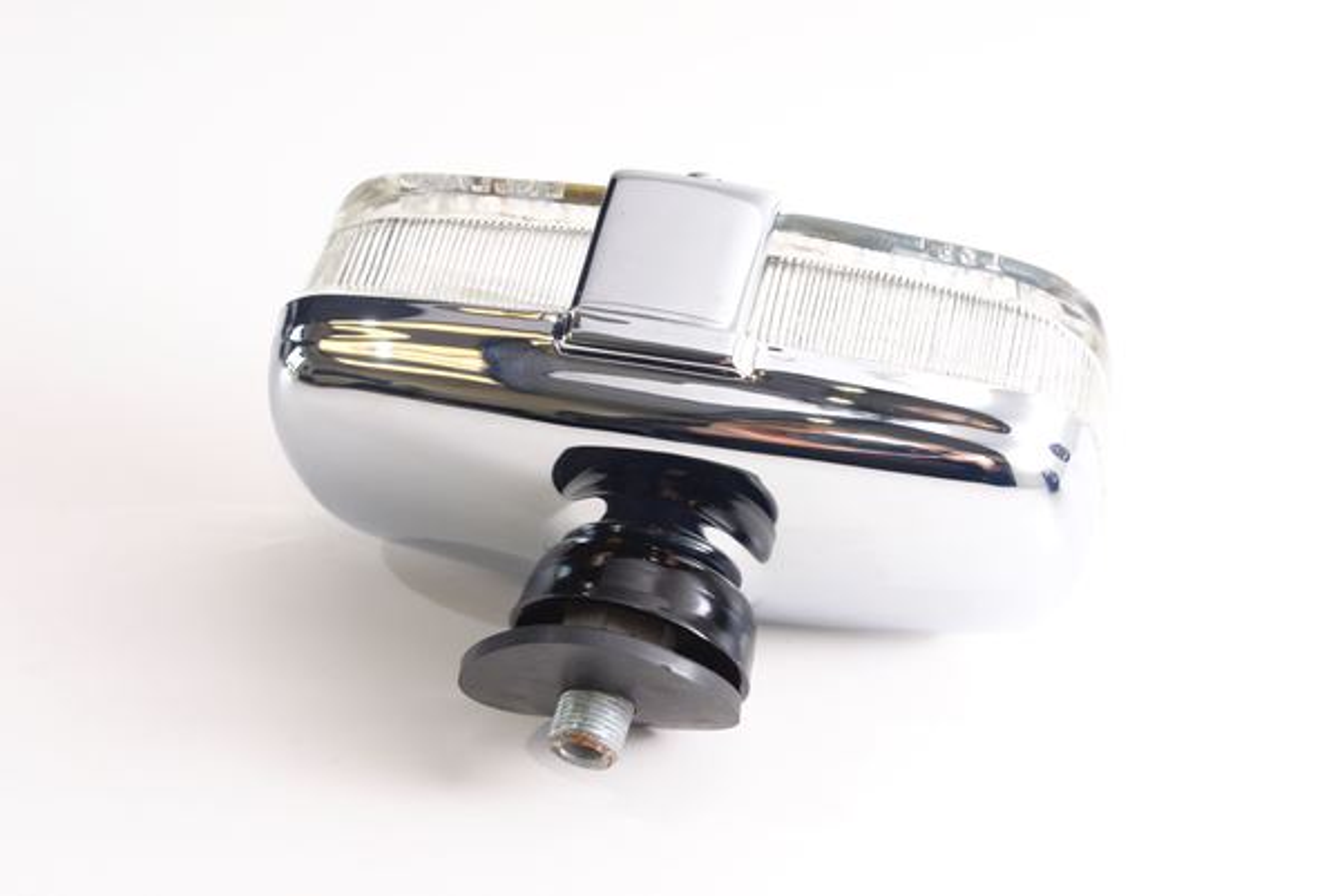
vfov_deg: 16.1
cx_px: 670
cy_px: 448
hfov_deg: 23.9
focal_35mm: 85
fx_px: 3166
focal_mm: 85
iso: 1600
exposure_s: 1/250
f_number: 9
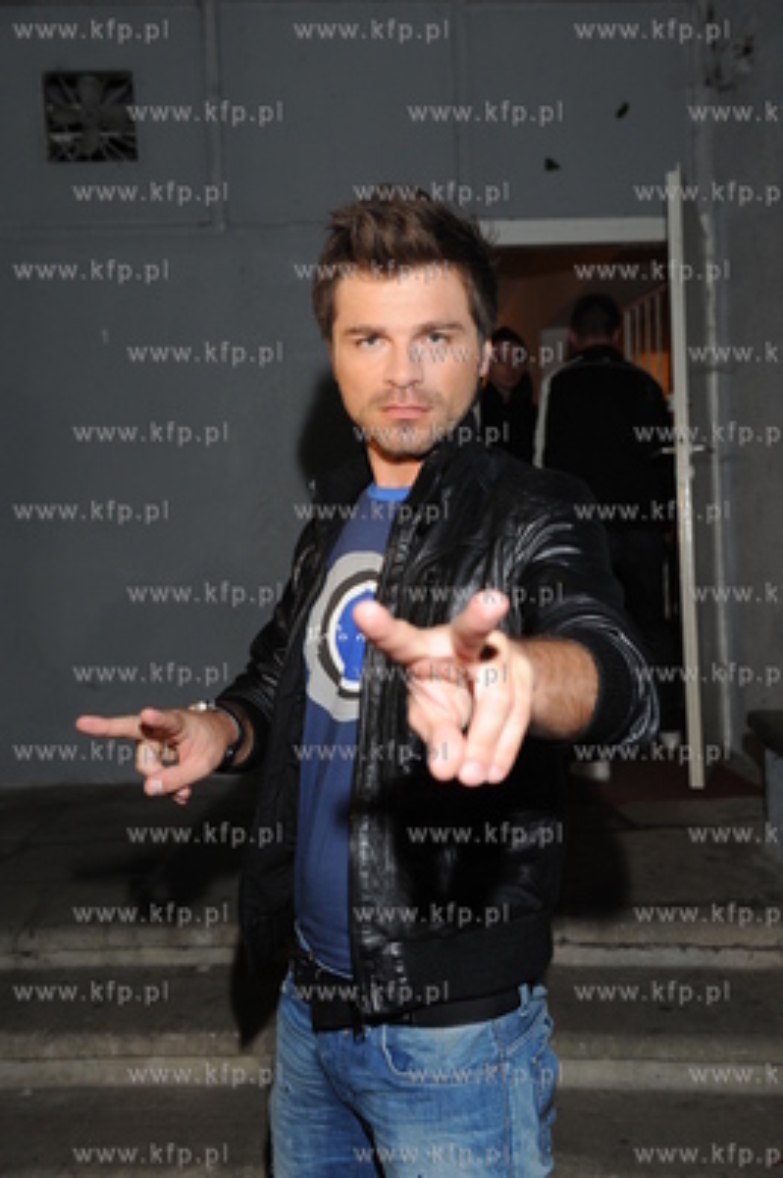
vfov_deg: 50.7
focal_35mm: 38
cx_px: 392
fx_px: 1242
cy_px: 589
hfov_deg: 35.0
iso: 800
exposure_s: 1/80
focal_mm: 38
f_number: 5.6
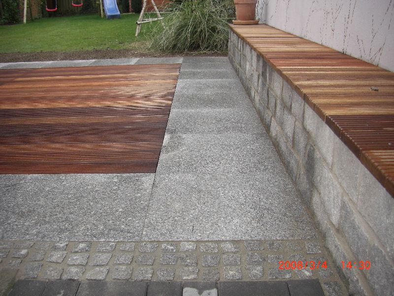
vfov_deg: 37.7
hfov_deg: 49.0
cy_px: 148
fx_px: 433
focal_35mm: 38
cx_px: 197
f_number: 3.4
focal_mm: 6.3
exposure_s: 1/200
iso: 100
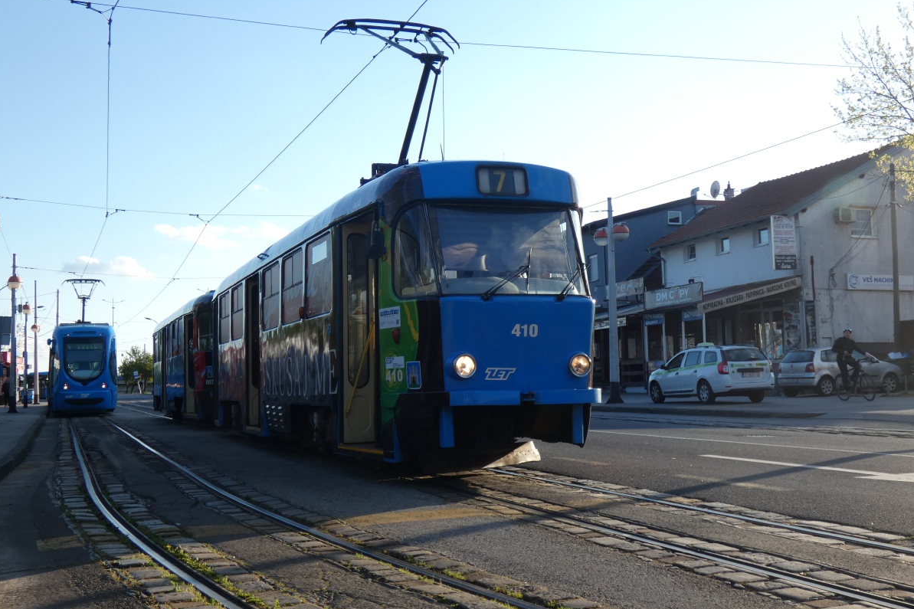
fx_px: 1142
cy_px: 285
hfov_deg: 43.6
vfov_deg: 29.8
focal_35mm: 45
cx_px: 457
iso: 80
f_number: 3.7
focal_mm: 7.8
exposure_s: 1/400
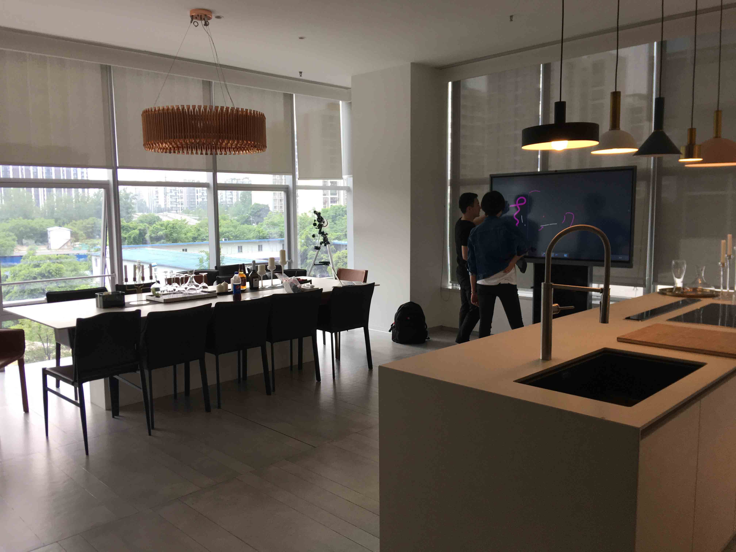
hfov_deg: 61.7
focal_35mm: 29
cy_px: 276
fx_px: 617
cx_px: 368
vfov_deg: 48.2
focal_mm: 4.15
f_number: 2.2
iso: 32
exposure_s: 1/100
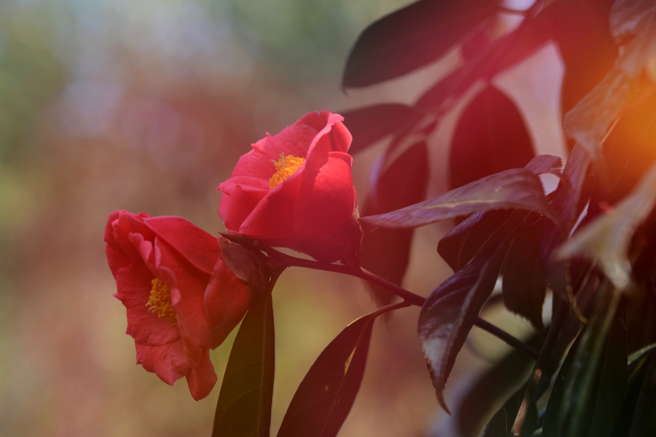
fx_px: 5228
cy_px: 214
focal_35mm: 287
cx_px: 350
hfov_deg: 7.2
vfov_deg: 4.8
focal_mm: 170
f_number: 3.5
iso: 250
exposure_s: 1/500
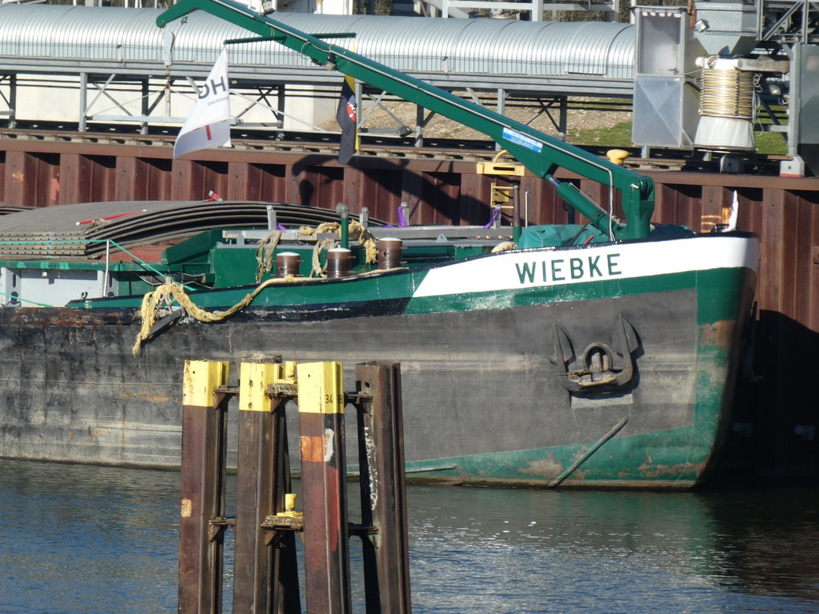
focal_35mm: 537
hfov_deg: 3.7
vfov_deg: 2.8
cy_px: 307
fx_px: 12704
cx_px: 410
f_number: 6.1
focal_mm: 96.2
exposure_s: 1/250
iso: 80
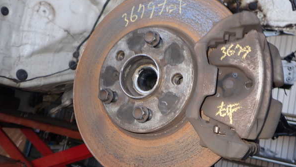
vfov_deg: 35.6
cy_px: 90
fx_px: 259
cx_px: 149
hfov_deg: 59.5
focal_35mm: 33
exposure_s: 1/30
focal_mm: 5.4
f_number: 6.3
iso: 160
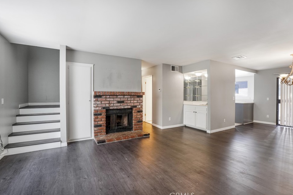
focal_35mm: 16
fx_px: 130
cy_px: 96
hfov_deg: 96.7
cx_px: 149
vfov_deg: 73.7
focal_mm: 10
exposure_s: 1/160
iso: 400
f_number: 8
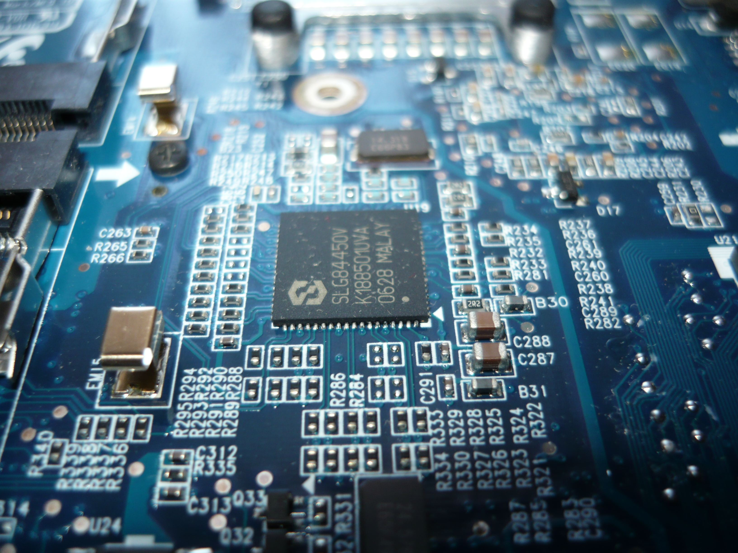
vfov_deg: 42.9
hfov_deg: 55.4
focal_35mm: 33
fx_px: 704
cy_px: 276
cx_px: 369
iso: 100
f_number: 2.8
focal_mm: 5.5
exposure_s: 1/30
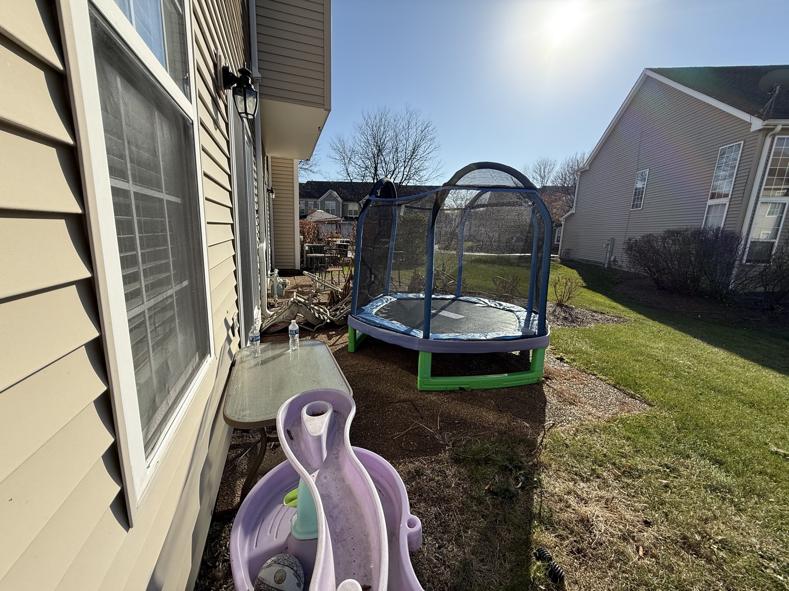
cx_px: 394
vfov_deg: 85.7
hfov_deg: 102.1
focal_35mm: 14
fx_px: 319
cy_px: 296
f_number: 2.2
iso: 80
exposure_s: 1/1901
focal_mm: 2.22
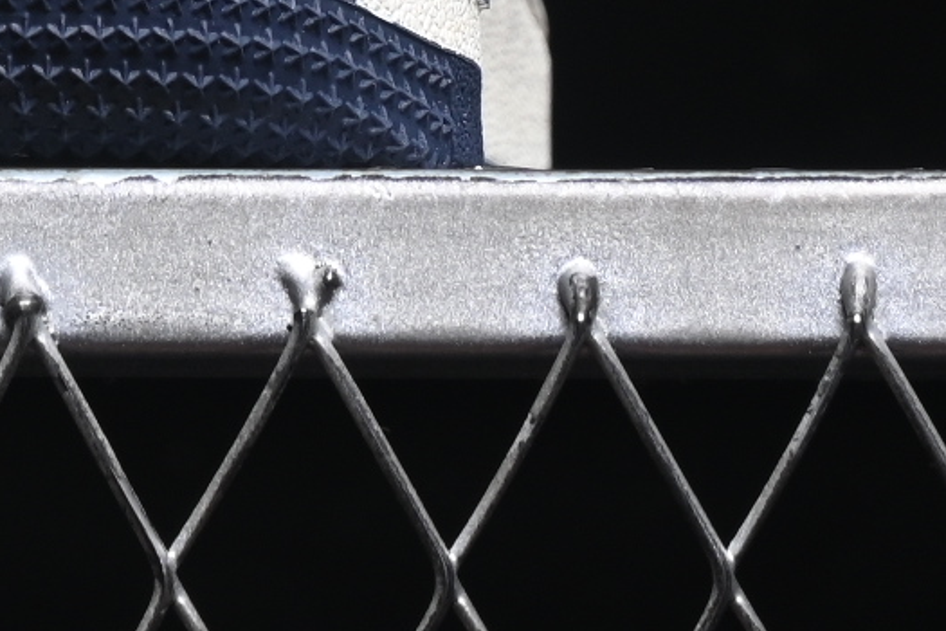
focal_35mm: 398
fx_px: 10458
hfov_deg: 5.1
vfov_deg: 3.4
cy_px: -894
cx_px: -479
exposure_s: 1/40
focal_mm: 50
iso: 160
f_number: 6.3
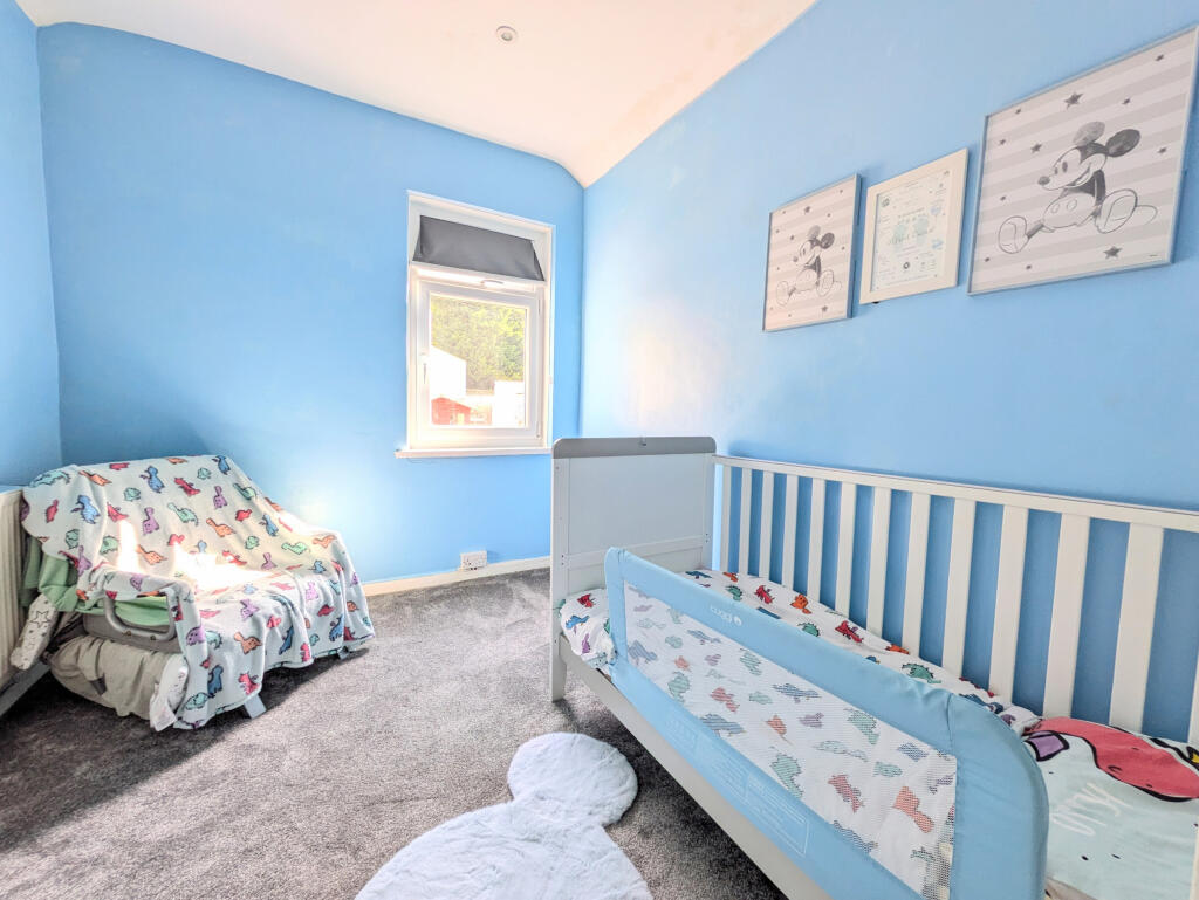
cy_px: 450
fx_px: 485
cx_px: 600
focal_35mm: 14
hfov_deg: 102.0
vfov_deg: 85.7
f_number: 2.2
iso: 69
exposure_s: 1/100
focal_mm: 1.83
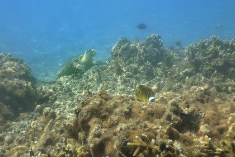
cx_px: 118
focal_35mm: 28
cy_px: 78
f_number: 5.6
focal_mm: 18.5
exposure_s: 1/500
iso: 200
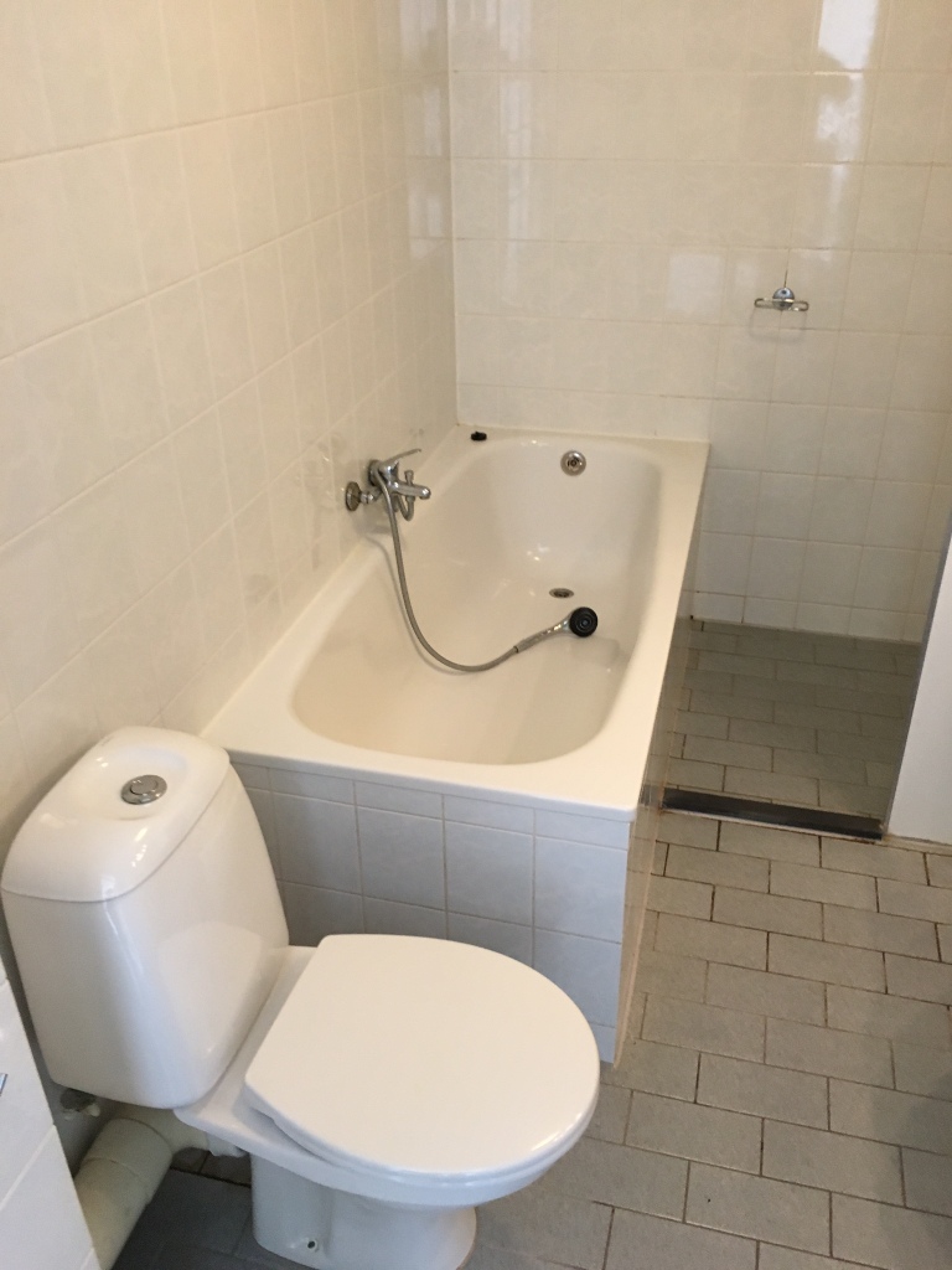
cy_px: 635
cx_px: 476
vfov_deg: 61.7
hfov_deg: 48.2
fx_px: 1063
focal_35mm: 29
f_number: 2.2
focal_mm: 4.15
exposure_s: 1/33
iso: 160
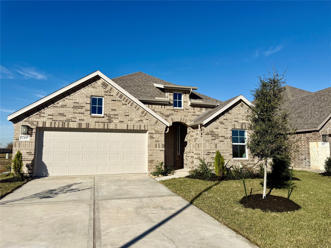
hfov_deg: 71.6
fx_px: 229
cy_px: 124
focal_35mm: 24
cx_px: 166
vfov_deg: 56.8
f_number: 1.78
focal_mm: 6.76
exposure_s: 1/9091
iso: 80
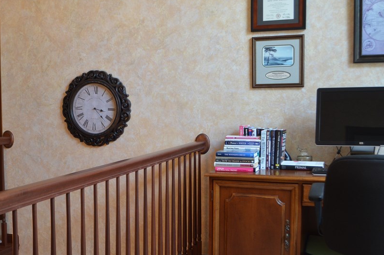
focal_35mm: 49
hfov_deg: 40.0
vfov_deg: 27.4
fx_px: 522
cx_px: 133
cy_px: 144
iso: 560
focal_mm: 24
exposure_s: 1/60
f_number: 5.6
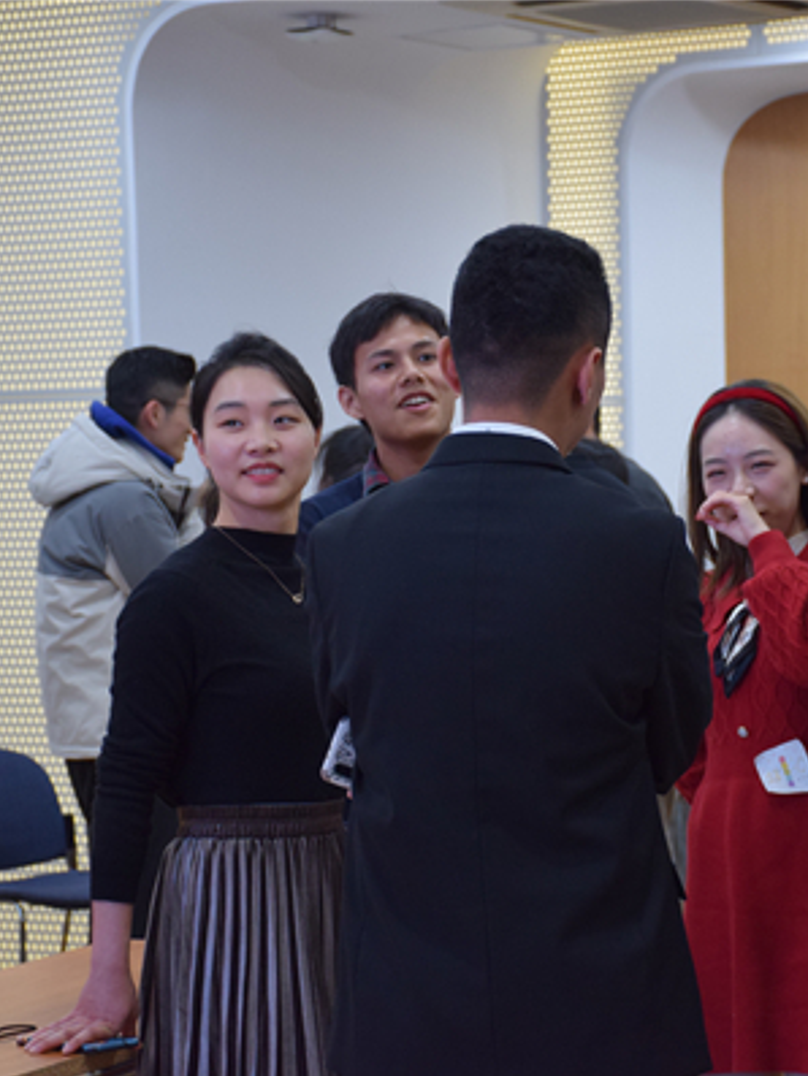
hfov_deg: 13.5
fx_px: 3391
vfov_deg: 18.0
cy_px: 539
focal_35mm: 109
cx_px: 632
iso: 1250
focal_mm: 50
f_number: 4.8
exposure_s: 1/60
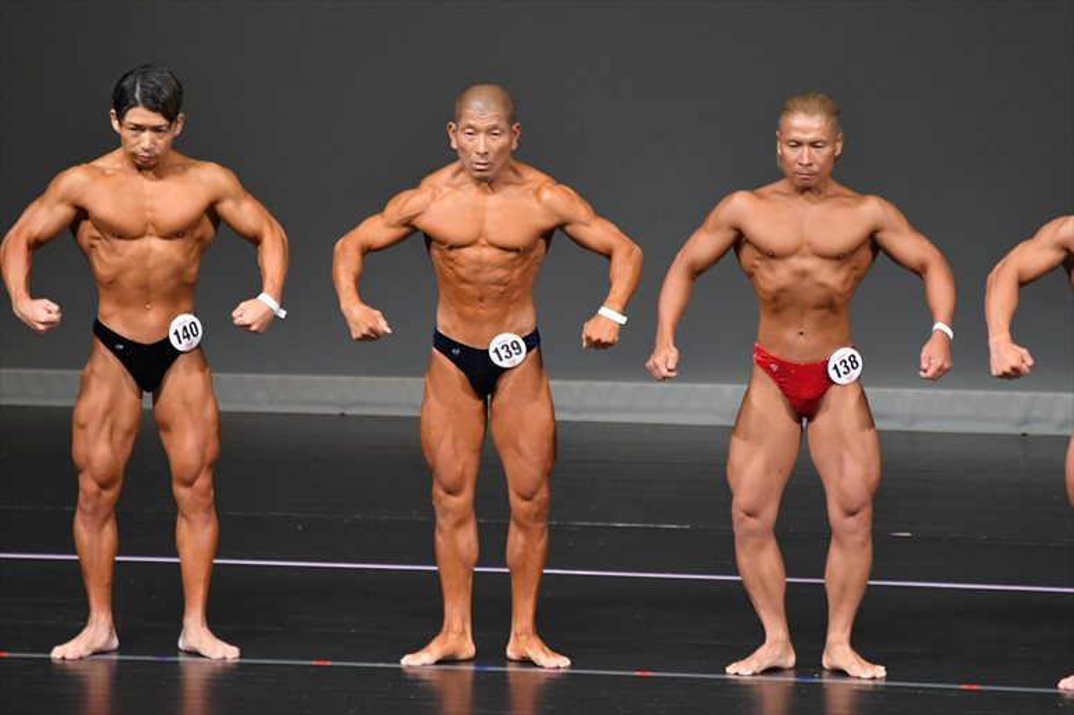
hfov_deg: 5.5
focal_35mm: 375
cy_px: 358
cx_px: 537
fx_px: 11182
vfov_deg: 3.7
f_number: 5.6
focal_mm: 250
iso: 4000
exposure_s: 1/400
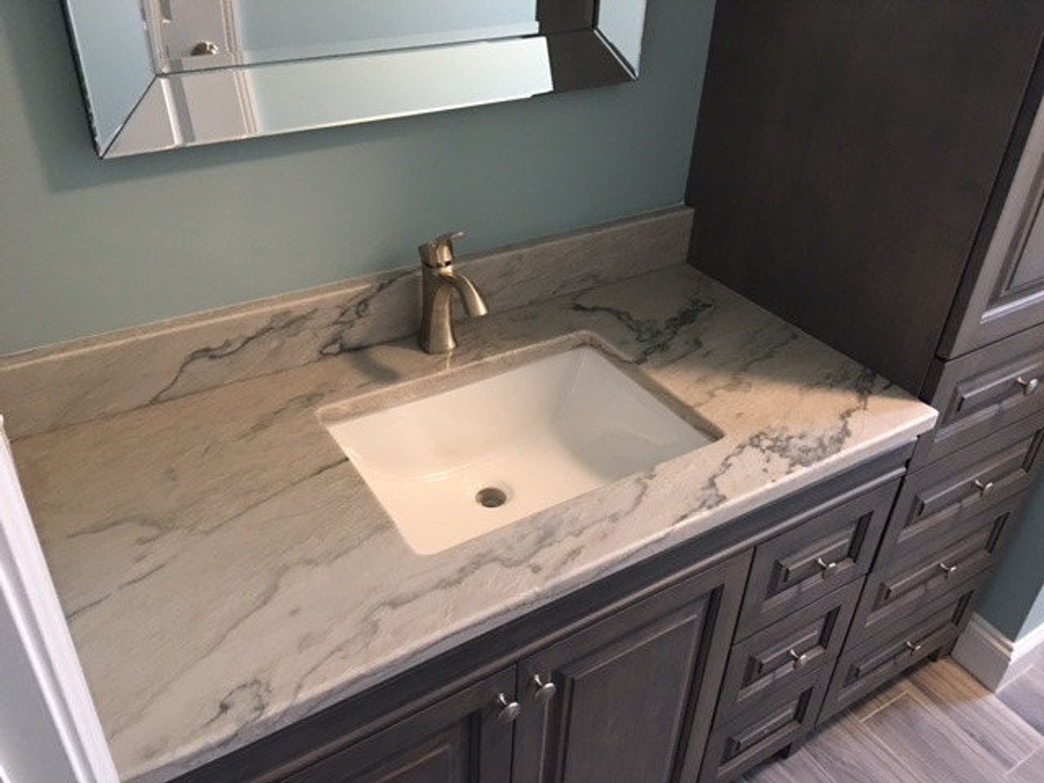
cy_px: 392
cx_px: 522
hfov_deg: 61.7
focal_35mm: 29
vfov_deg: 48.2
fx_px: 875
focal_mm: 4.15
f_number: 2.2
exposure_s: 1/15
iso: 100
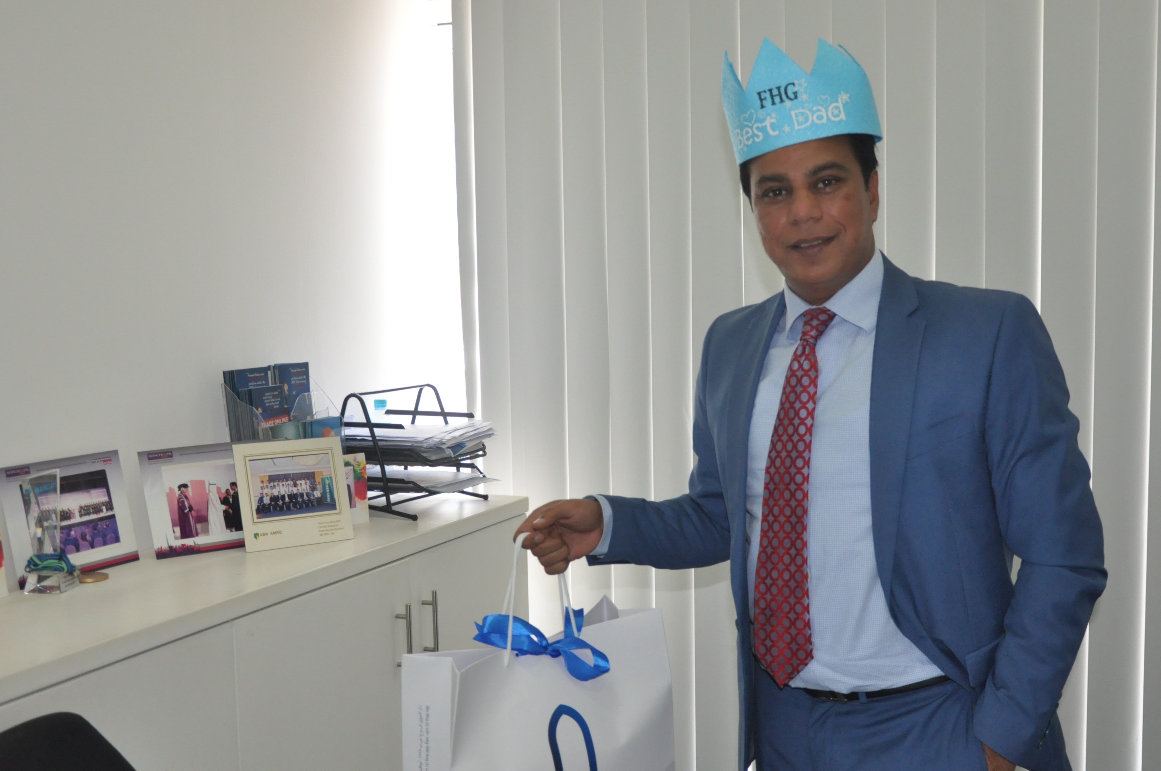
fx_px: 1353
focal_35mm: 42
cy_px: 401
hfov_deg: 46.4
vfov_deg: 31.8
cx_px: 624
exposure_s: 1/100
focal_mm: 22
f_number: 4
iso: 800
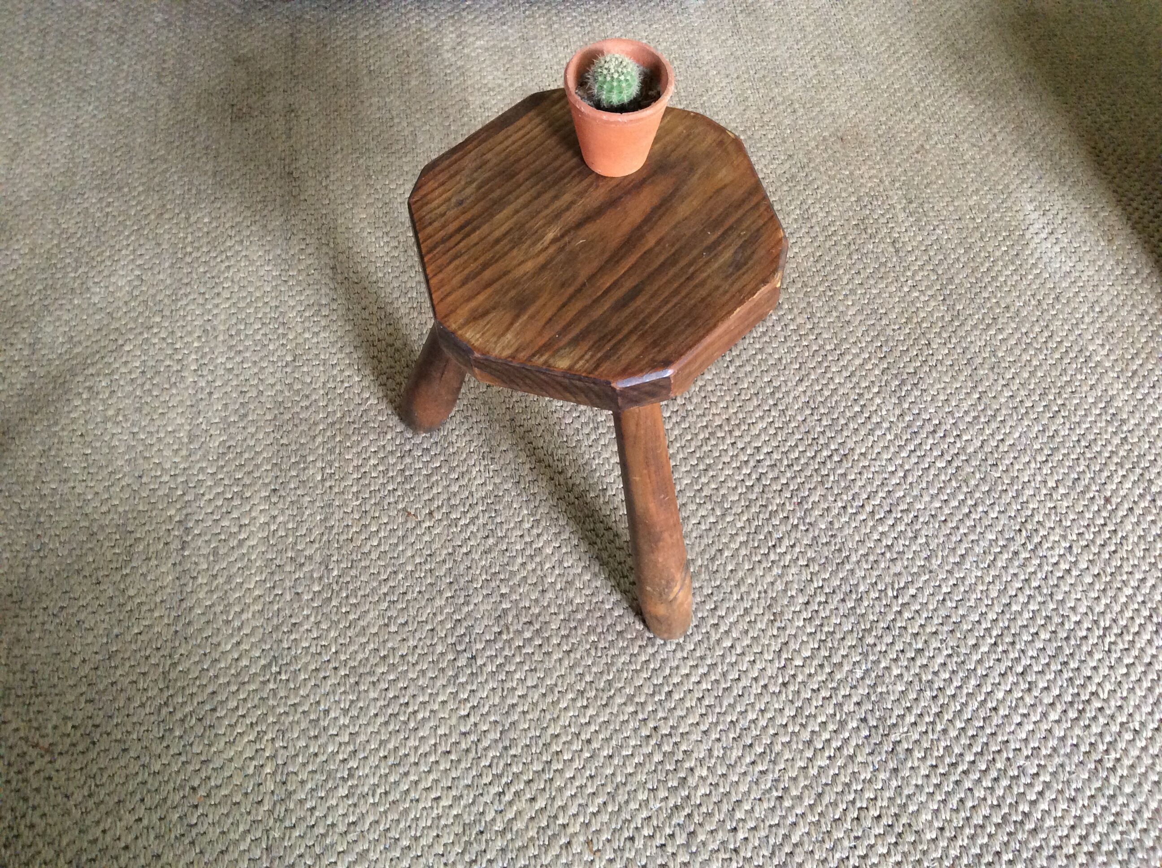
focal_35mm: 32
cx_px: 581
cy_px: 434
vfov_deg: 44.1
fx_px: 1073
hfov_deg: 56.9
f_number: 2.4
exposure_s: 1/25
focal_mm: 3.3
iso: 160
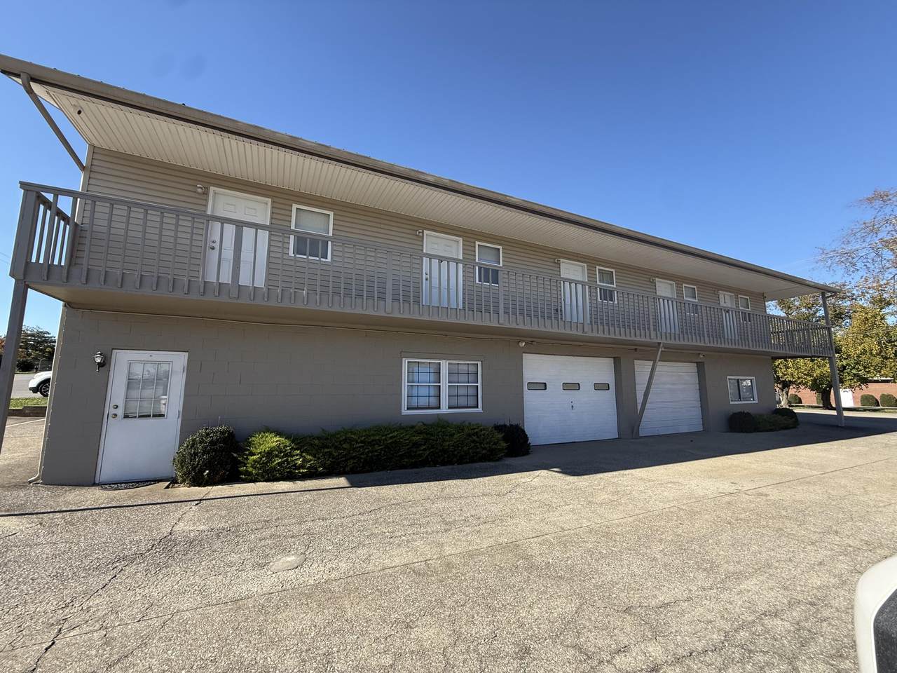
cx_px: 448
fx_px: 363
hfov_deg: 102.1
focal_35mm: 14
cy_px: 336
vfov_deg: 85.7
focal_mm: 2.22
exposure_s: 1/658
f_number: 2.2
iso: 50
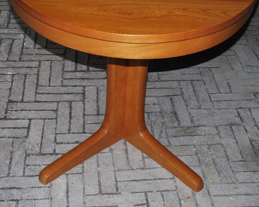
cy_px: 104
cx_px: 132
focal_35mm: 60
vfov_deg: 25.6
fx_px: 457
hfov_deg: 31.7
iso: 200
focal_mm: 35
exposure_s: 1/60
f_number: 5.3
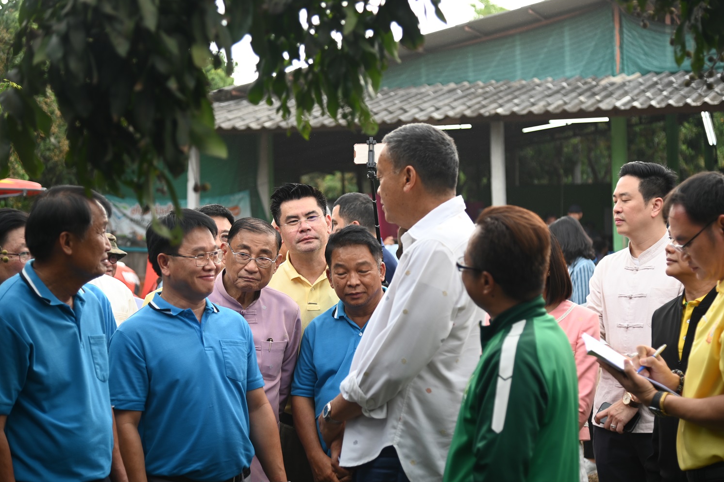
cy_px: 241
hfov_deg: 28.5
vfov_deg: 19.2
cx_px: 367
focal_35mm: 71
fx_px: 1427
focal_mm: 70
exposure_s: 1/160
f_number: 4
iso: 180
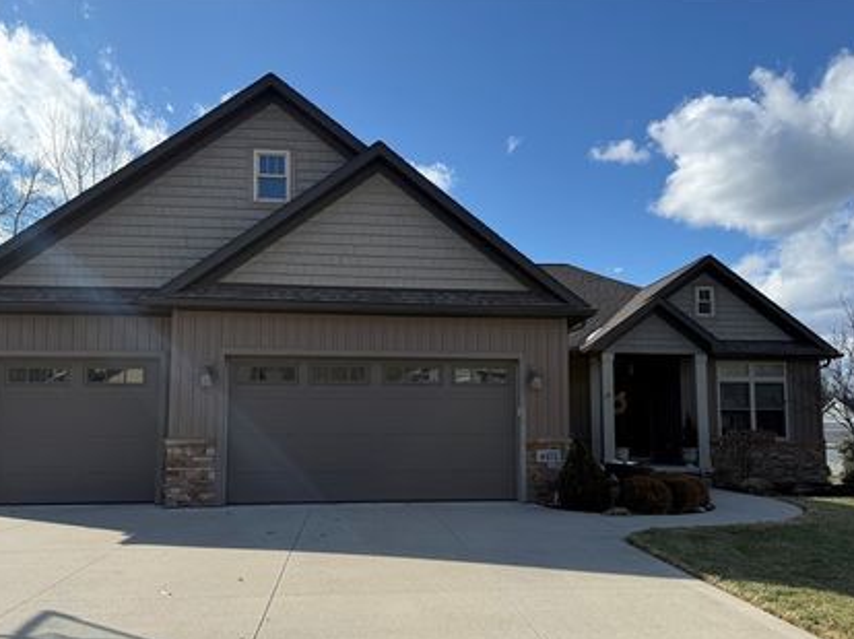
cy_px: 374
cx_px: 439
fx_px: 715
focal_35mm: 29
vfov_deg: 48.0
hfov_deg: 61.7
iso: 125
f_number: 1.78
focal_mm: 6.76
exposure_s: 1/5319
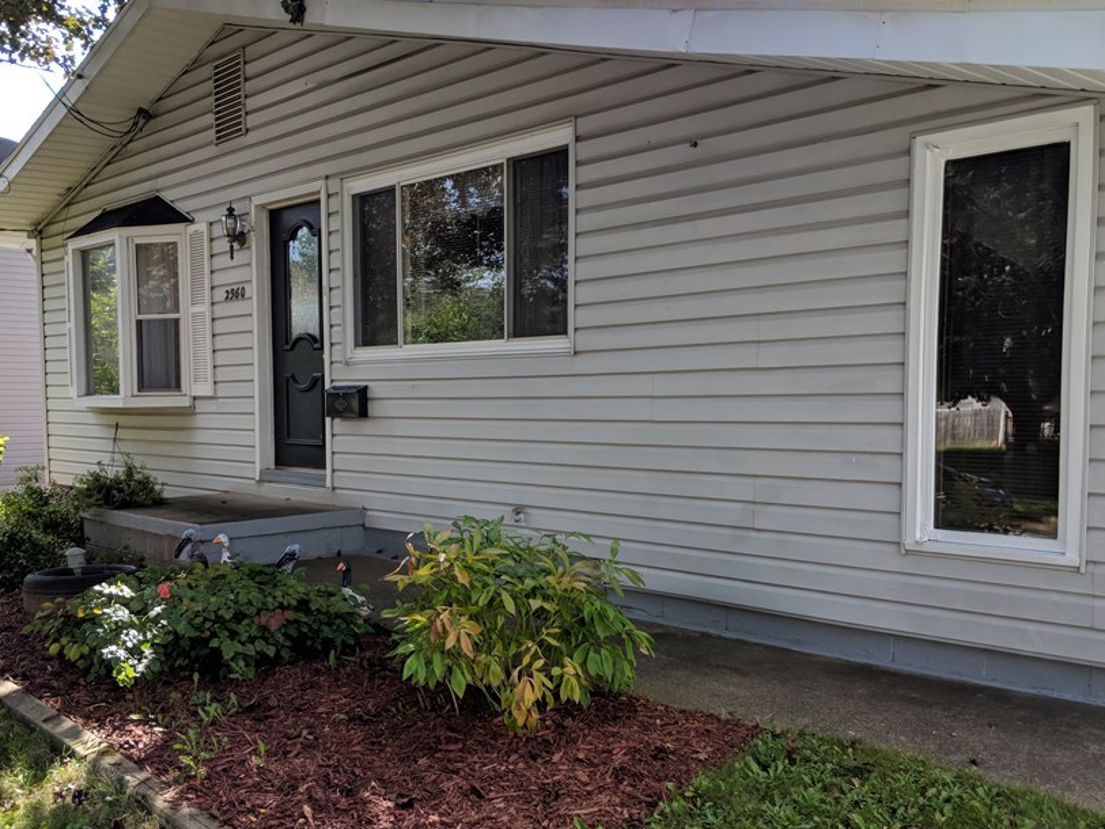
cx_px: 529
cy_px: 470
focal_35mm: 34
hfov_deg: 53.9
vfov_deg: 41.7
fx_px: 1085
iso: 92
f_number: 1.8
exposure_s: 1/1949
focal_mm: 4.44
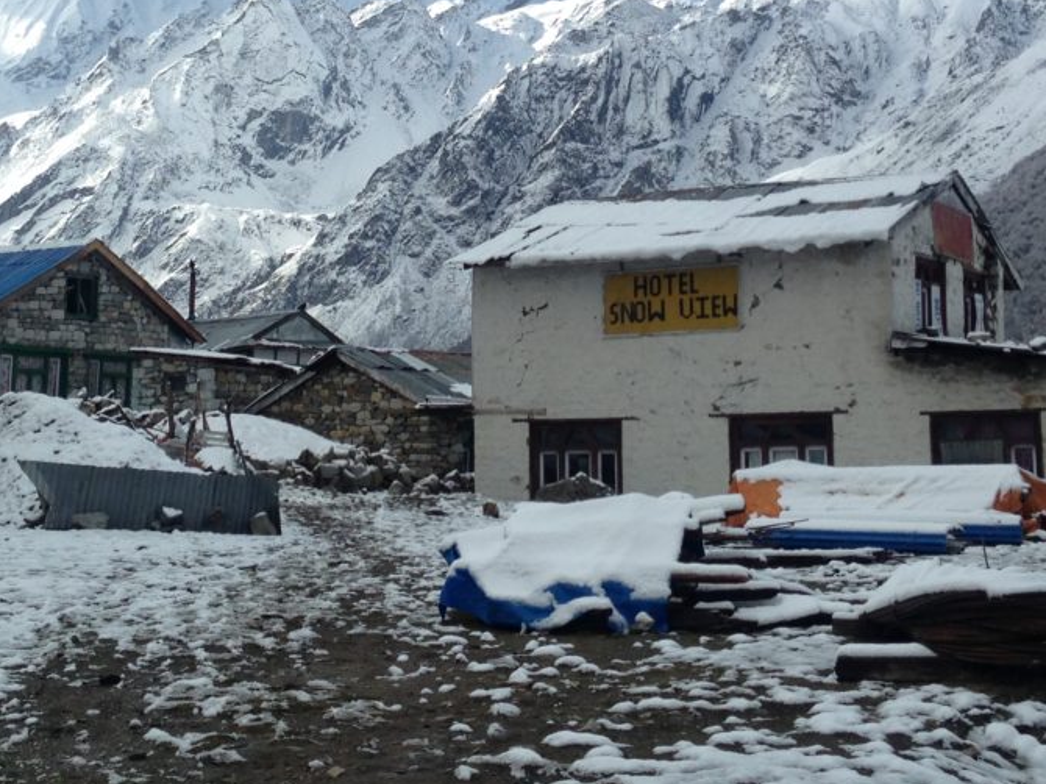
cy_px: 114
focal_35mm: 69
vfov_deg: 20.9
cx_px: 465
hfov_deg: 28.2
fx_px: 2084
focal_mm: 4.12
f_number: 2.4
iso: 50
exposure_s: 1/1869
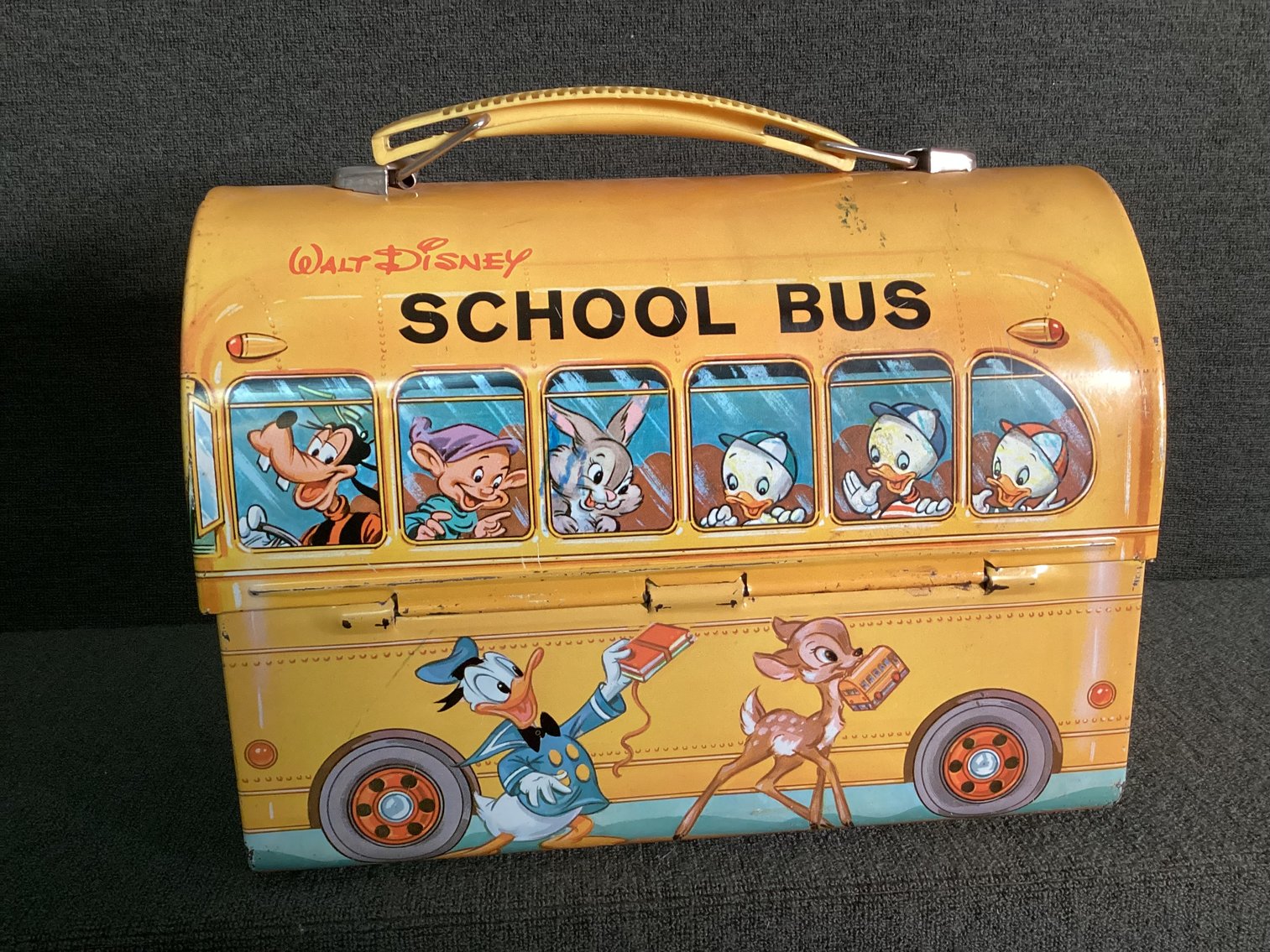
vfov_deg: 45.4
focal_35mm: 31
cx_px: 635
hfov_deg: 58.3
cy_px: 476
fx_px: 1137
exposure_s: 1/60
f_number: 2.4
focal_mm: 3.3
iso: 250
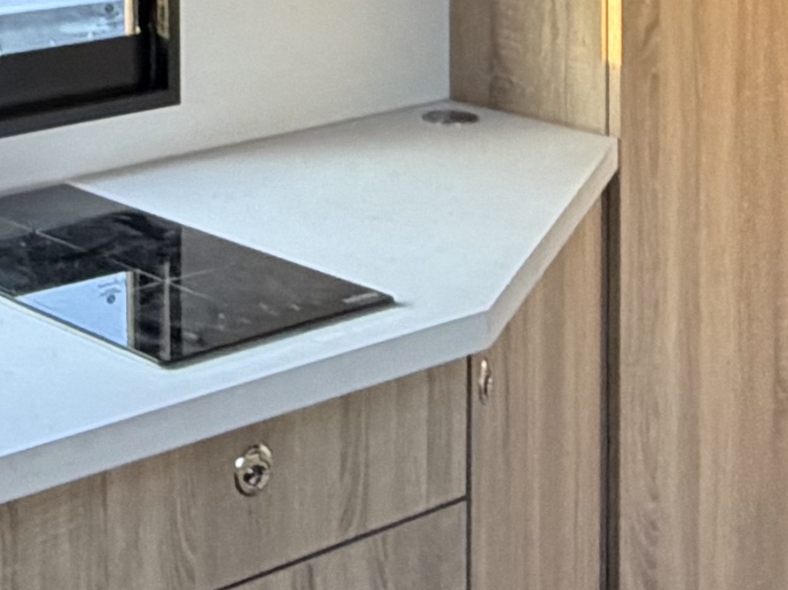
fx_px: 2048
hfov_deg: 21.0
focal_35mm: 90
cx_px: -22
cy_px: -263
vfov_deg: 15.3
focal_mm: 2.22
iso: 320
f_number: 2.2
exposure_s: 1/72
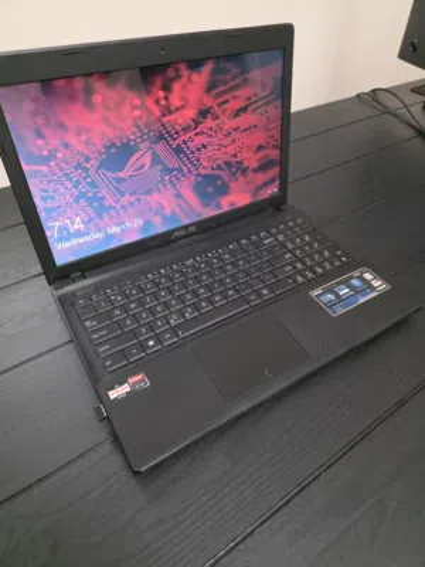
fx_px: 377
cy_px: 284
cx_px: 212
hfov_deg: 58.9
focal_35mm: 23
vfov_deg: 73.9
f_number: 1.7
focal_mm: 6.3
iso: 2000
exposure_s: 1/100
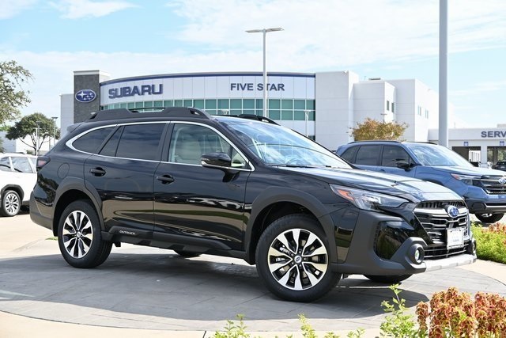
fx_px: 696
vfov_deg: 27.3
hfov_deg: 40.0
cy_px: 169
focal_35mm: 50
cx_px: 253
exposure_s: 1/640
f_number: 4.5
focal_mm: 33
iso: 140
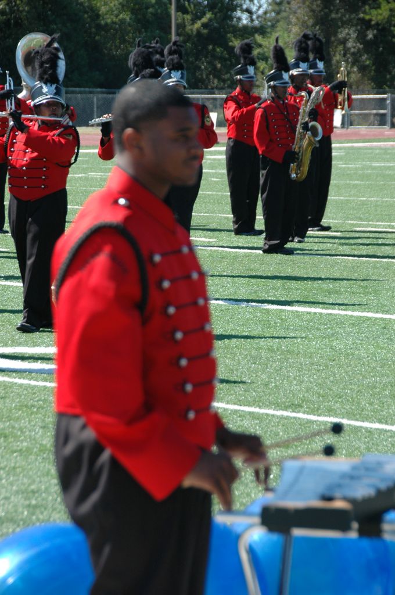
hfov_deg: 8.1
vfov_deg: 12.2
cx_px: 198
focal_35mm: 168
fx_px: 2772
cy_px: 298
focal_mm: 112
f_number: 5.6
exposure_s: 1/500
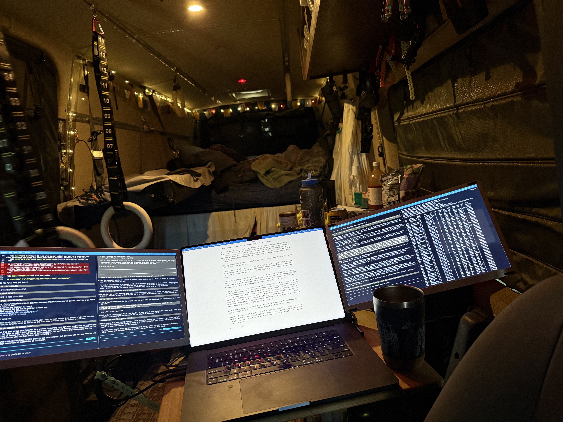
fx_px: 390
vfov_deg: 56.8
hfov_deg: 71.6
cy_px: 211
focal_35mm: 24
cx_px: 282
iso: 800
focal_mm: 6.76
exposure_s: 1/60
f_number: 1.78
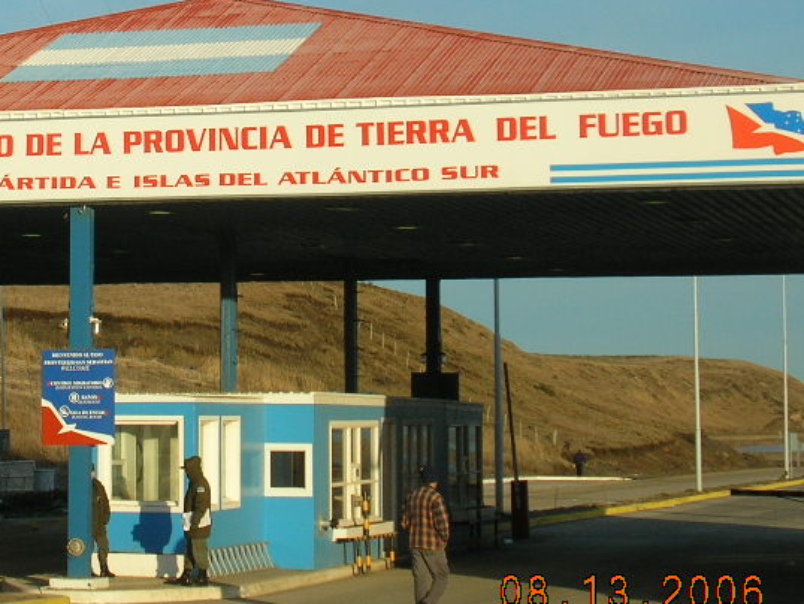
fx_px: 2742
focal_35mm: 118
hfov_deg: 16.5
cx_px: 121
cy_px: 139
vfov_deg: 12.5
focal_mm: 10.2
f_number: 3.6
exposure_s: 1/498
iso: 50
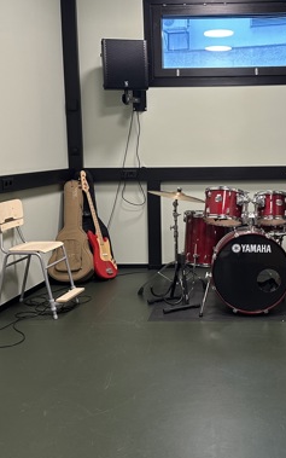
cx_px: 203
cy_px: 205
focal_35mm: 43
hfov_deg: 29.5
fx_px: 536
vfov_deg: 46.1
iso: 250
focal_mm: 6.86
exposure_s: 1/50
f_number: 1.78
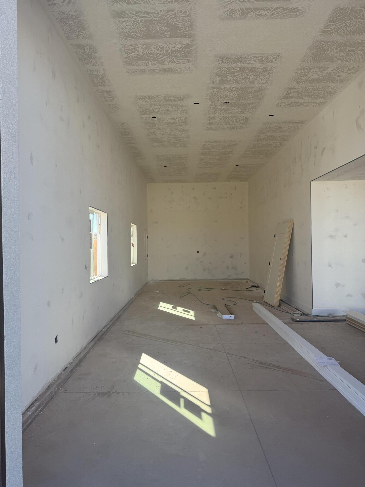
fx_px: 337
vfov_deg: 71.6
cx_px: 182
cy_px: 244
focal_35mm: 24
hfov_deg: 56.8
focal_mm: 6.76
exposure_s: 1/1139
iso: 100
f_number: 1.78
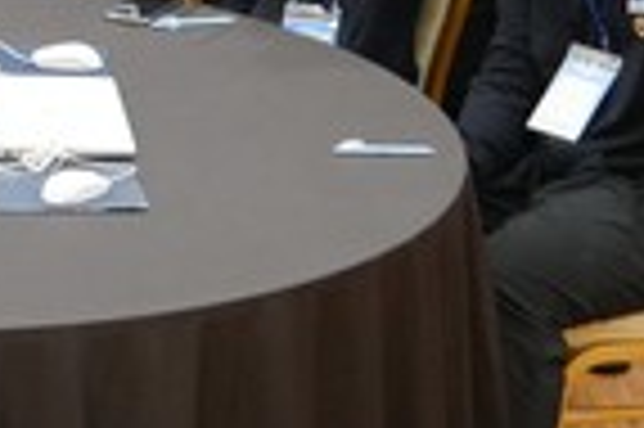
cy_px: -599
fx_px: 3484
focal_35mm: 195
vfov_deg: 6.7
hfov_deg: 10.2
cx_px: -320
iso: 2500
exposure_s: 1/125
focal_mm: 29
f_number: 4
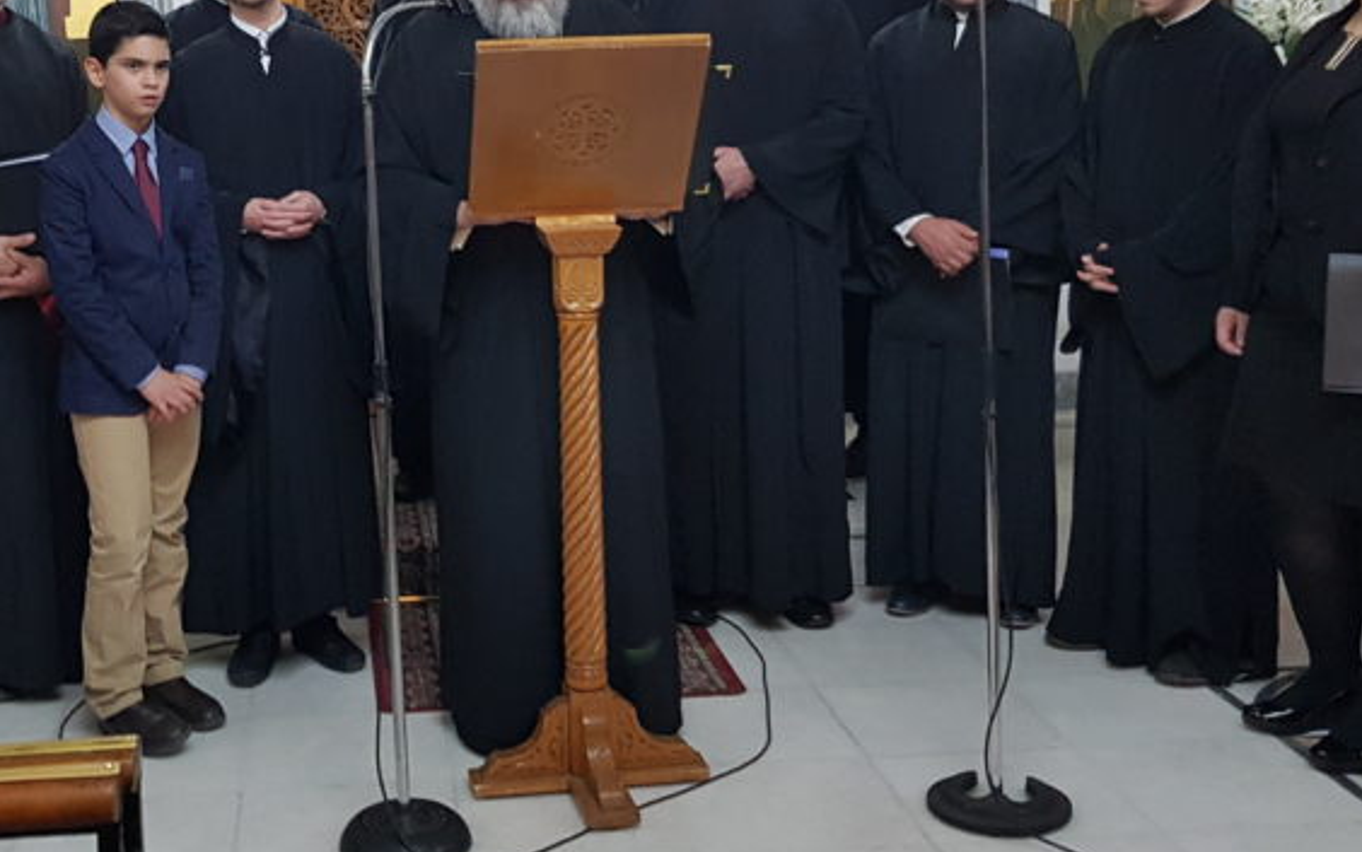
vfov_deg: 25.6
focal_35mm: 50
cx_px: 459
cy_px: 224
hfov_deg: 39.8
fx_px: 1857
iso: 160
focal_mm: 4.2
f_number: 1.7
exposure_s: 1/33
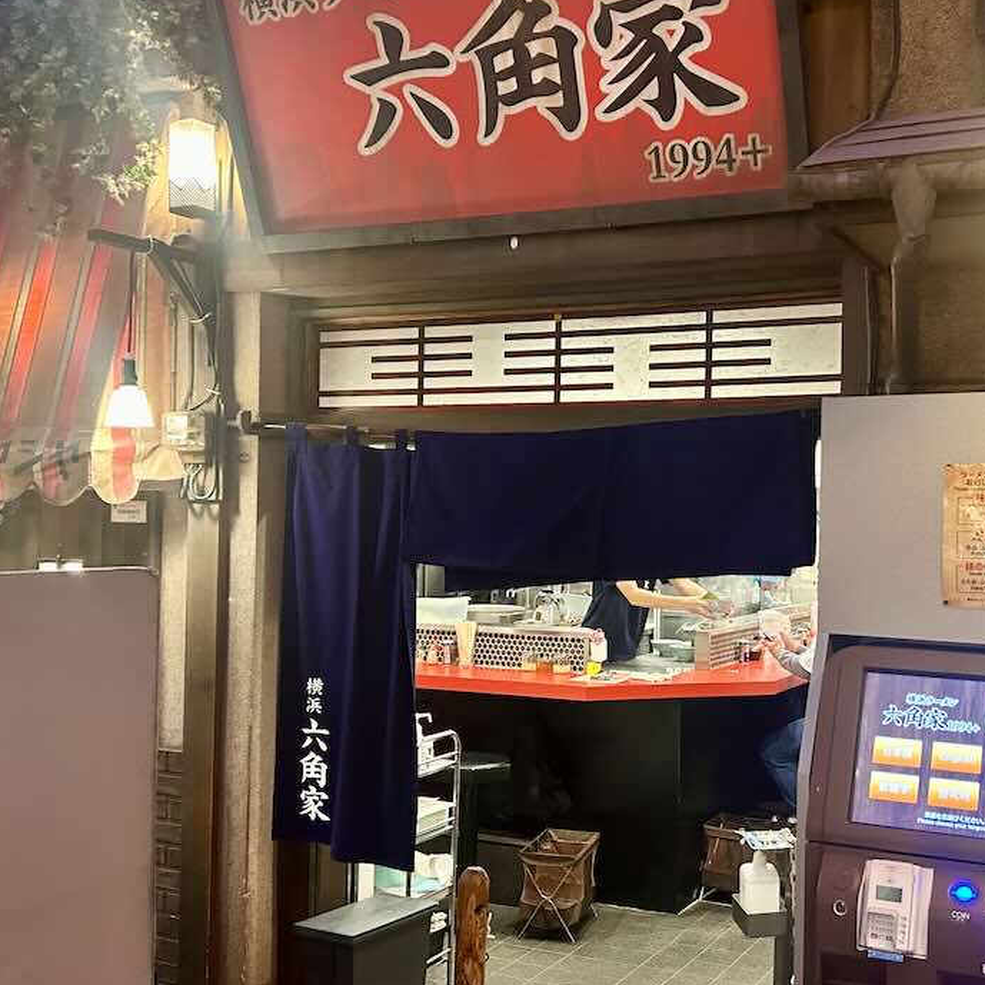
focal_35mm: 40
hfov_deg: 41.3
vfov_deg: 41.9
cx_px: 662
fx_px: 1288
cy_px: 512
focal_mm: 5.7
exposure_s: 1/50
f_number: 1.5
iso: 400
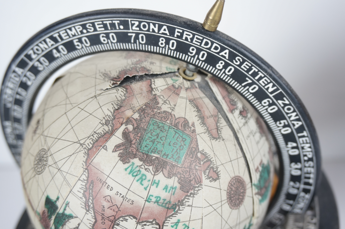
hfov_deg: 49.6
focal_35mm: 39
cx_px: 172
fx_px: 373
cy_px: 114
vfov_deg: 34.1
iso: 400
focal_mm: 26
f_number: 4.5
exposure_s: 1/40
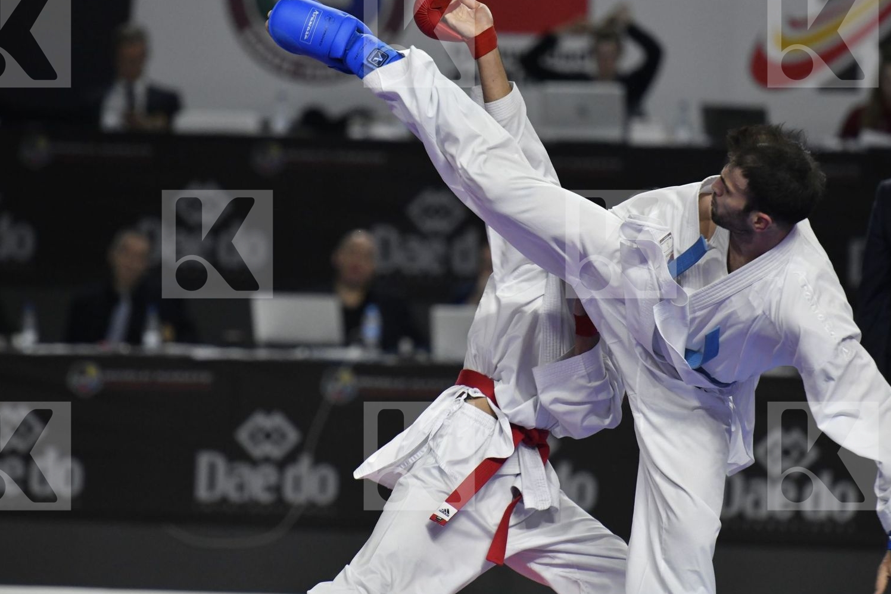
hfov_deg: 6.1
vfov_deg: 4.1
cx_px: 419
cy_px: 244
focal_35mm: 337
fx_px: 8339
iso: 2000
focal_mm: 280
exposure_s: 1/1000
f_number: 4
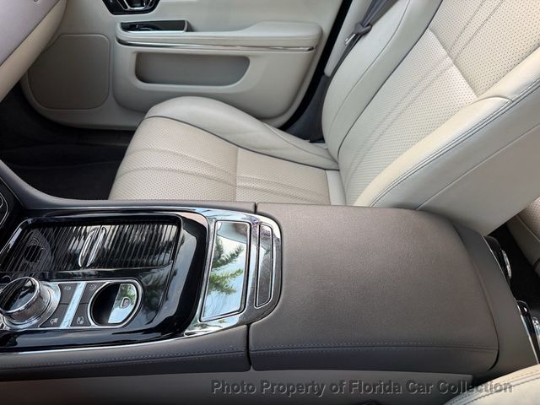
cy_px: 202
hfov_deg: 71.6
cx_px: 270
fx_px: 374
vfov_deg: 56.8
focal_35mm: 24
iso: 200
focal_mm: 6.76
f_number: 1.78
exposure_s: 1/117
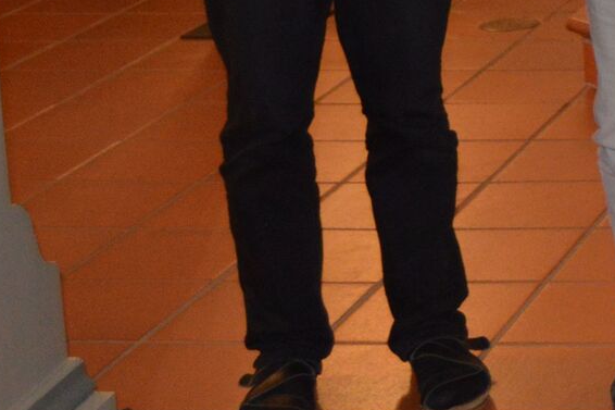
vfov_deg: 9.9
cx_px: 1201
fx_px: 2288
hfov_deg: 13.3
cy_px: -195
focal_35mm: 134
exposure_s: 1/60
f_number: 3.5
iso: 1400
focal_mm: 22
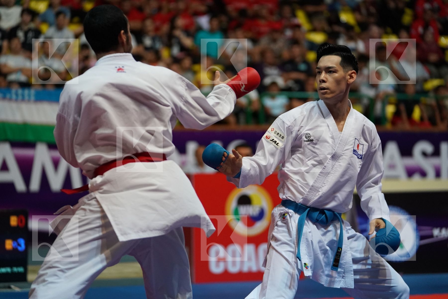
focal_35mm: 133
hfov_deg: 15.4
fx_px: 1655
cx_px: 224
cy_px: 150
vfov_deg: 10.3
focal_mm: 133
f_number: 2.8
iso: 3200
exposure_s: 1/1000
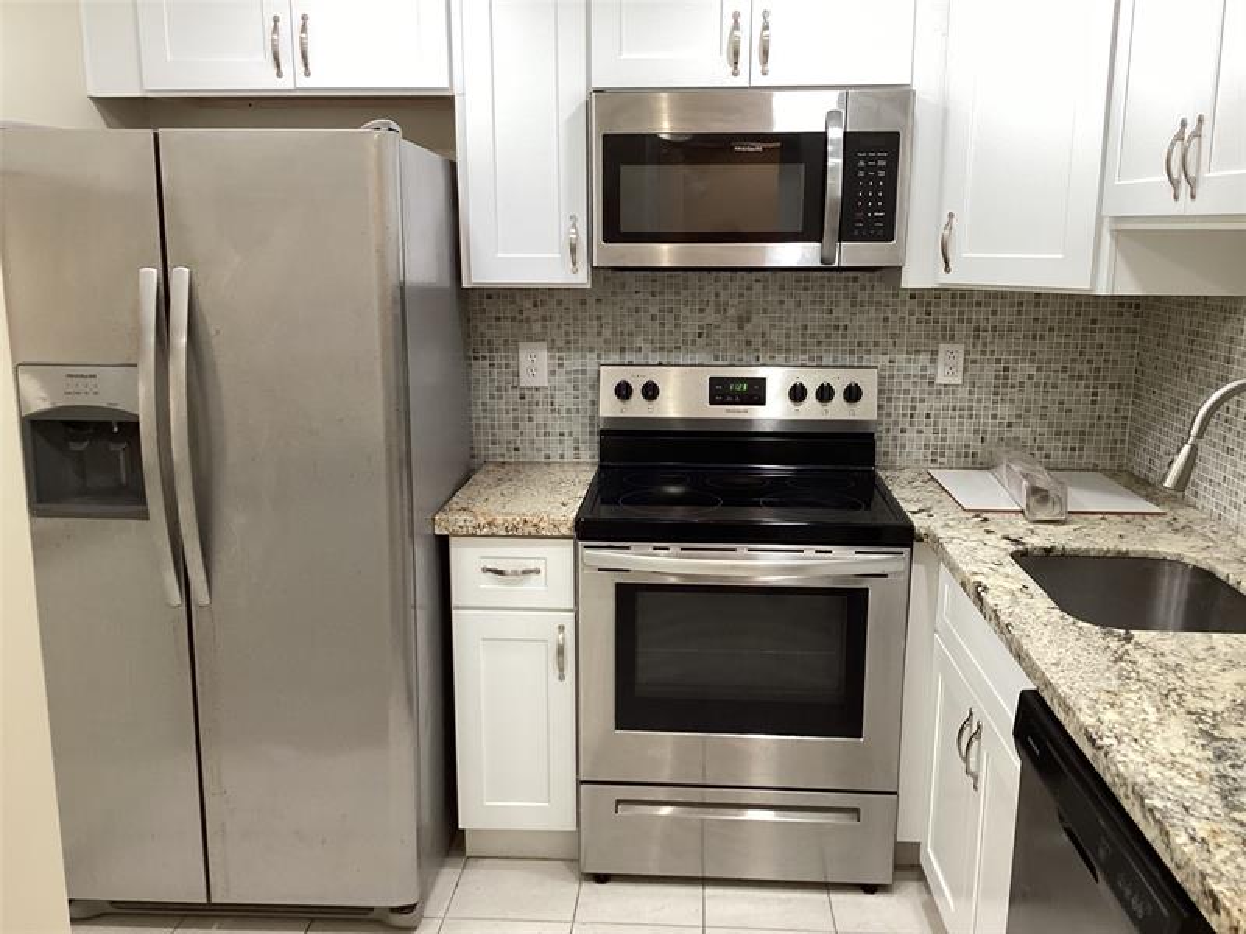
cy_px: 467
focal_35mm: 31
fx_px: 1116
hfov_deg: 58.4
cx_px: 623
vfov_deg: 45.4
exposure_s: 1/60
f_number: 2.4
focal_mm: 3.3
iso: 160
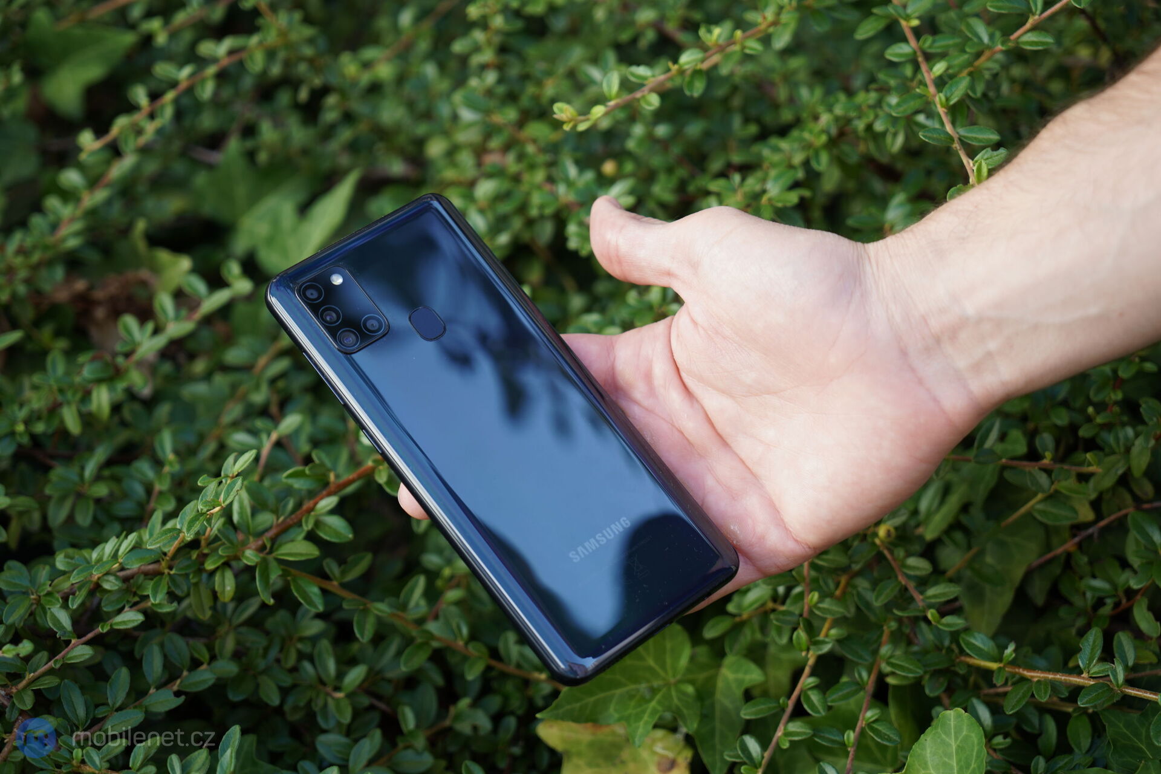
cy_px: 387
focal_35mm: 62
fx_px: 1999
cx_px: 580
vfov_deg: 21.9
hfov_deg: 32.4
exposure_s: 1/160
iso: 160
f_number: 4
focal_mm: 62
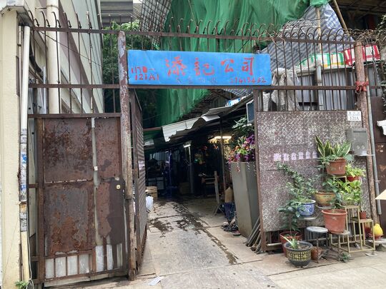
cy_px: 144
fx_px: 312
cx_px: 193
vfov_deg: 49.7
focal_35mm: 28
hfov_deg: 63.4
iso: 80
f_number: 1.8
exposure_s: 1/50
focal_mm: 3.99
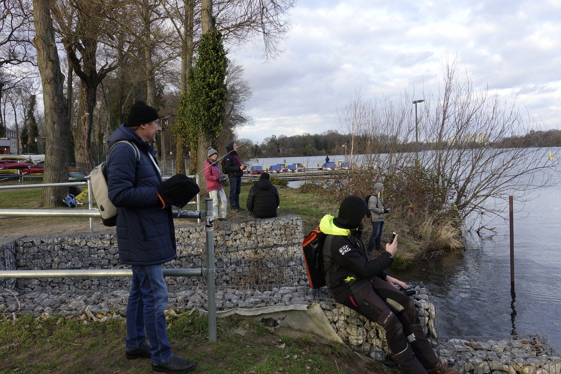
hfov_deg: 60.2
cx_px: 264
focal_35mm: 31
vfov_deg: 42.3
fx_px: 483
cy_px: 173
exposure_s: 1/250
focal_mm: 8.8
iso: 100
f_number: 2.4
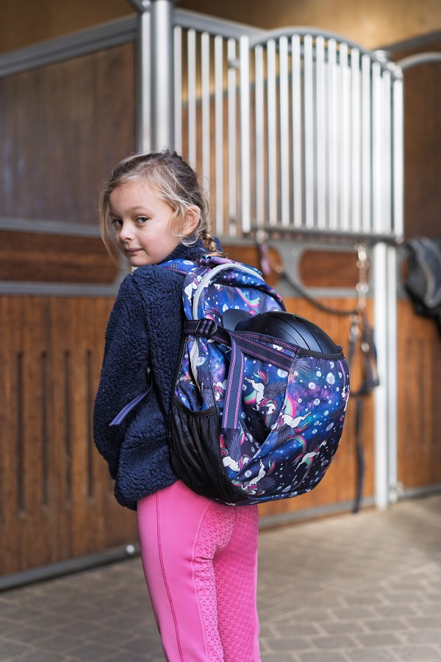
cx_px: 220
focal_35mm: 55
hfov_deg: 24.6
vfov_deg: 36.2
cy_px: 331
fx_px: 1011
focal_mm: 55
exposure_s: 1/125
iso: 200
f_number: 2.8
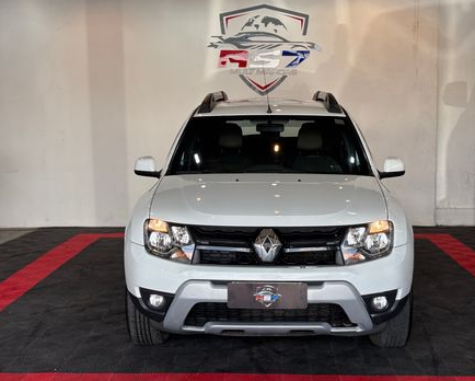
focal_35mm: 55
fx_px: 774
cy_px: 192
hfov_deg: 34.1
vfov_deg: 27.6
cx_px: 251
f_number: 1.6
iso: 32
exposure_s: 1/466
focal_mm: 5.96
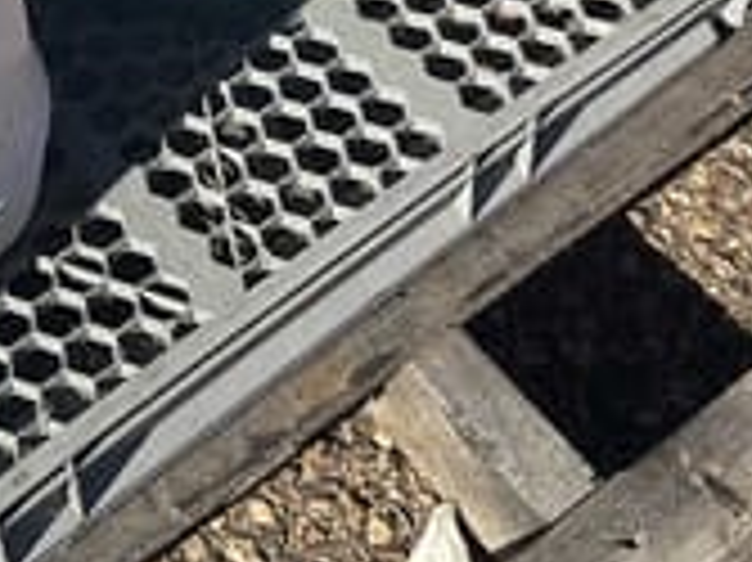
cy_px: -232
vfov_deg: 15.8
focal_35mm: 87
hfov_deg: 21.9
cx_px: 59
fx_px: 1889
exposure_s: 1/2667
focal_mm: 3
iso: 25
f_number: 1.8
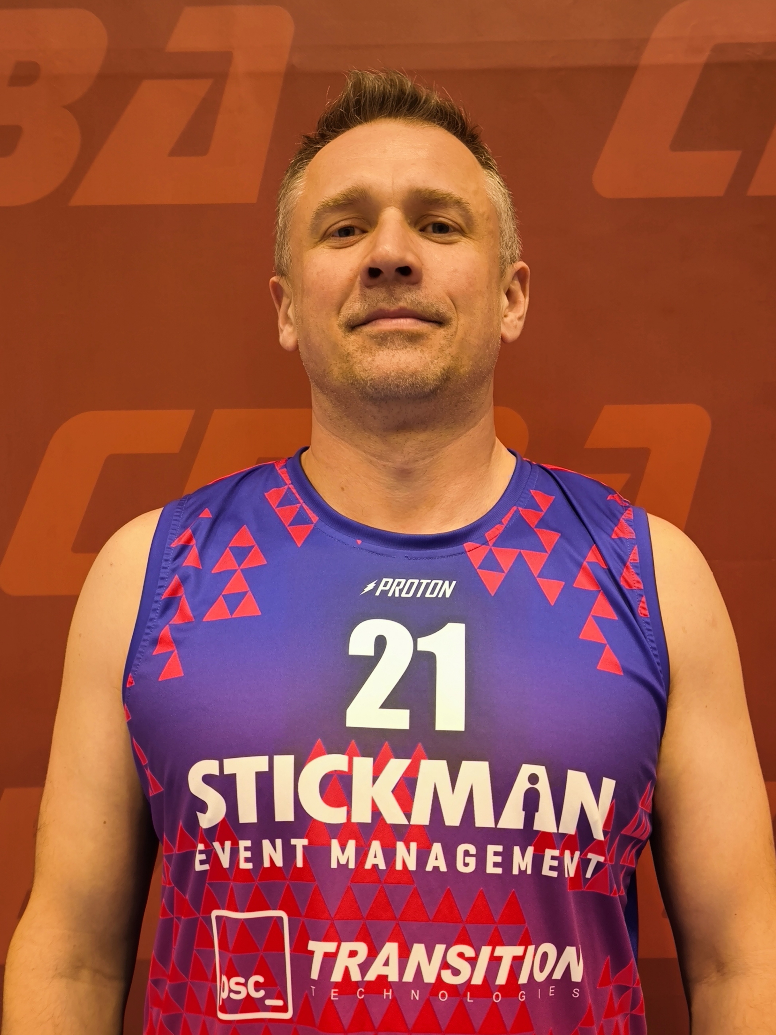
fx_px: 837
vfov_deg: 63.5
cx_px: 388
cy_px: 518
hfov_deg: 49.7
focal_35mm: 28
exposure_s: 1/50
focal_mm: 6.92
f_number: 1.9
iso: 160
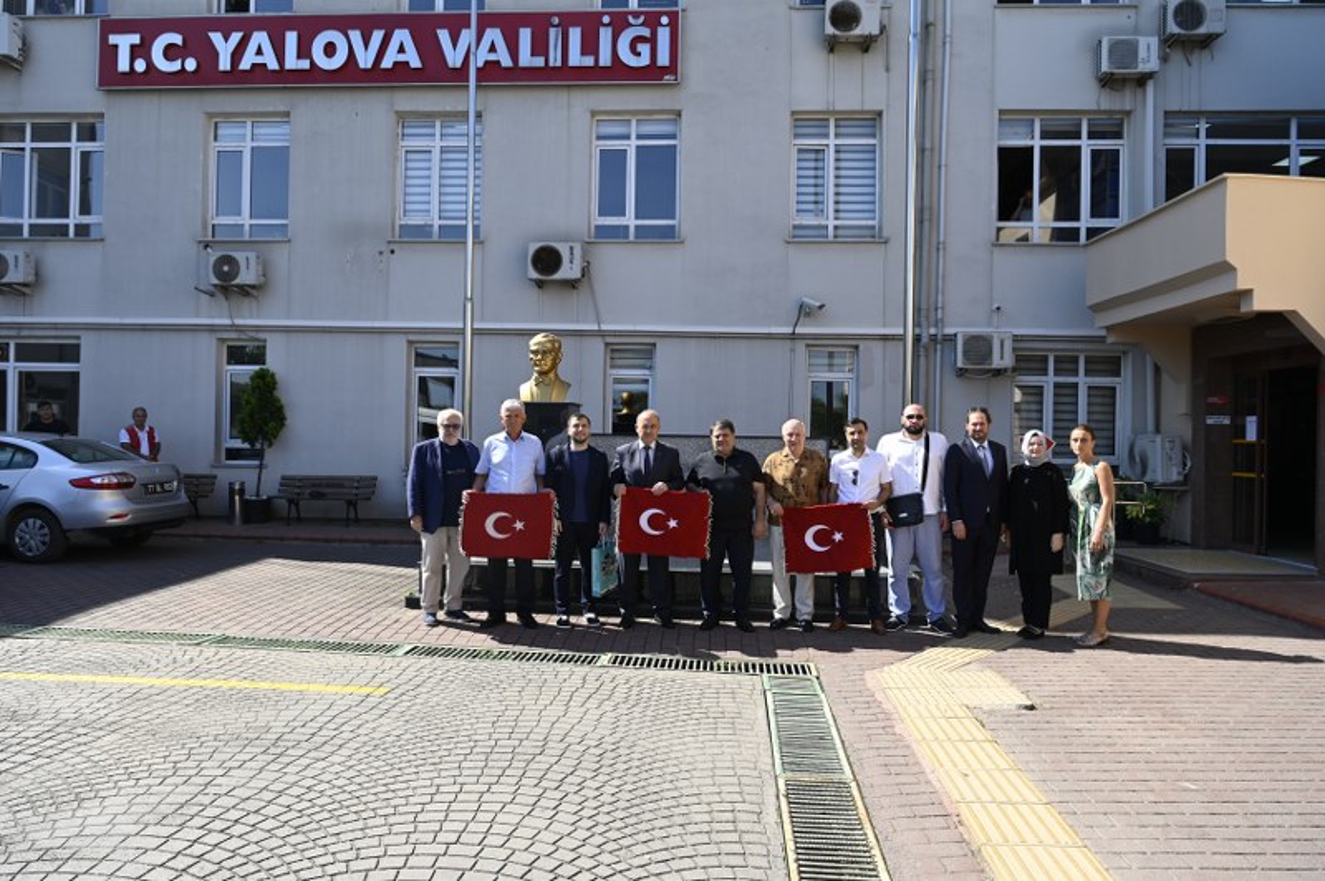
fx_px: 883
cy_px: 440
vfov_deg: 53.1
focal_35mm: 24
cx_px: 662
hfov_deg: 73.8
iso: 100
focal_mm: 24
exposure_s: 1/250
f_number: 6.3
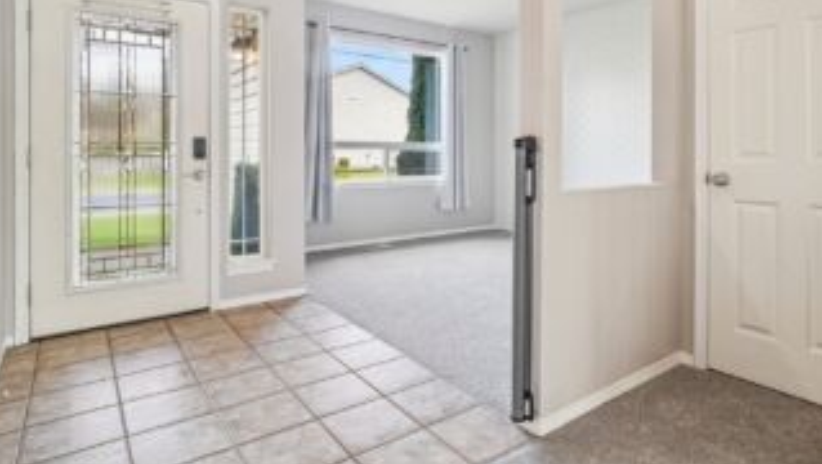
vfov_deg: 53.0
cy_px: 169
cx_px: 446
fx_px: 458
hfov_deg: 83.6
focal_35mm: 21
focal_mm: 16
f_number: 8
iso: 1600
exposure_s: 1/60
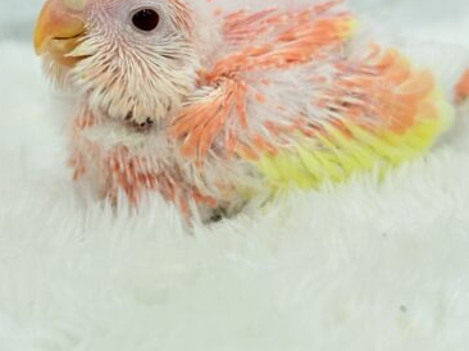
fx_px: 1232
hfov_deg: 21.6
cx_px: 237
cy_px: 146
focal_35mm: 91
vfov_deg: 16.2
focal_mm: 5.96
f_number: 1.6
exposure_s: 1/100
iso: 50
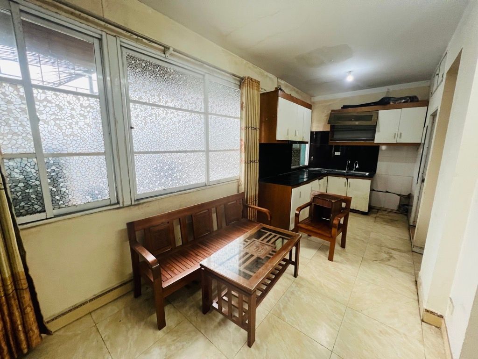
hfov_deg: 106.2
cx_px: 239
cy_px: 180
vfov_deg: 89.9
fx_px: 180
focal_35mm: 13
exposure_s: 1/100
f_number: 1.8
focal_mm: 1.57
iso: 200
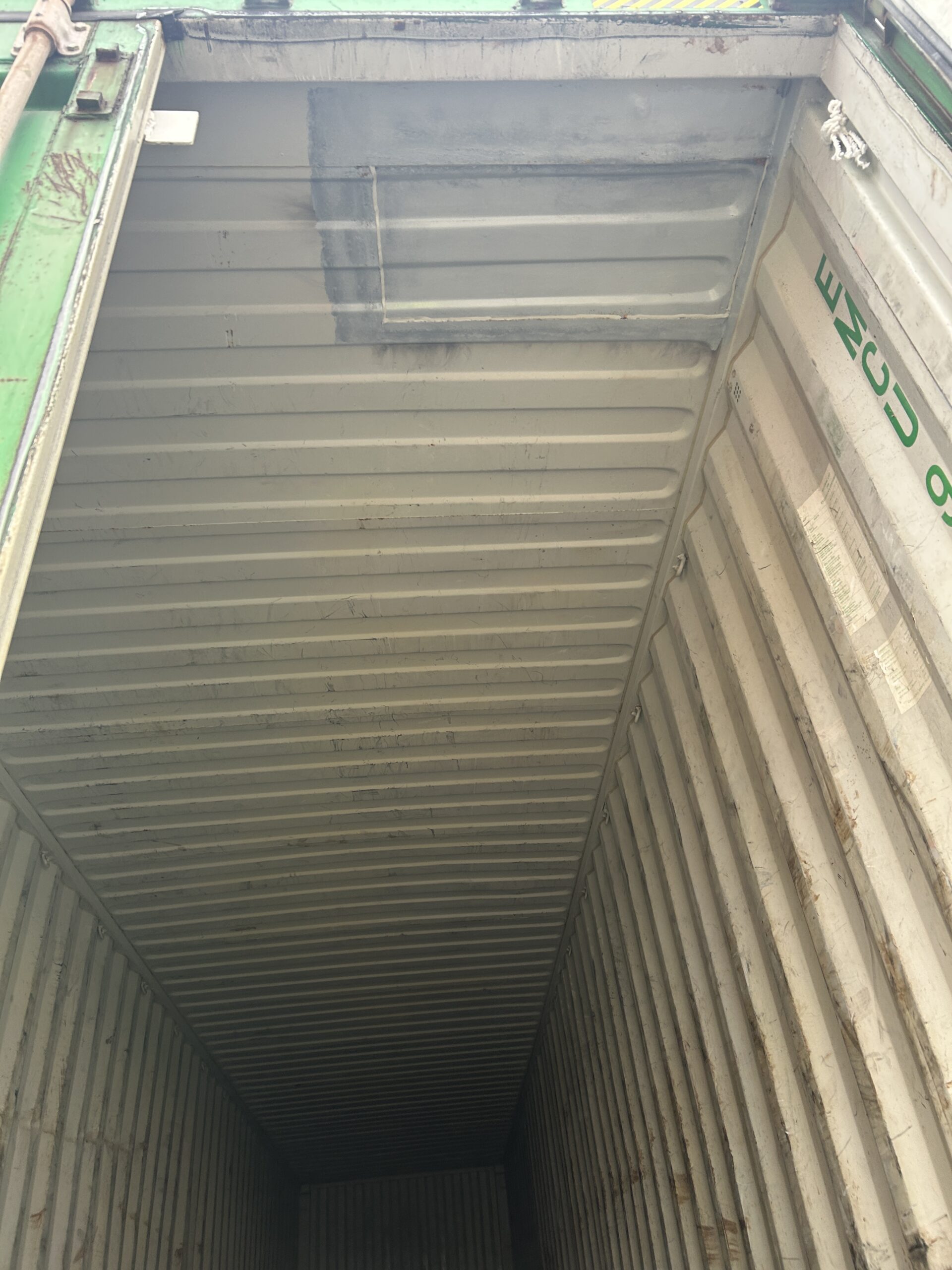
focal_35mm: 26
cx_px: 476
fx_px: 953
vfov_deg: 67.3
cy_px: 635
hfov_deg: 53.1
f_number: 1.5
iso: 64
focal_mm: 5.7
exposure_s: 1/121
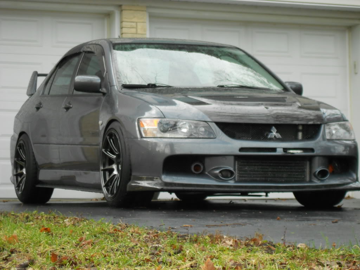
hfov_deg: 15.2
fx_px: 1352
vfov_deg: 11.4
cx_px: 180
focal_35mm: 130
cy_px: 135
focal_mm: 23
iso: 160
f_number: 6.5
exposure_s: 1/60
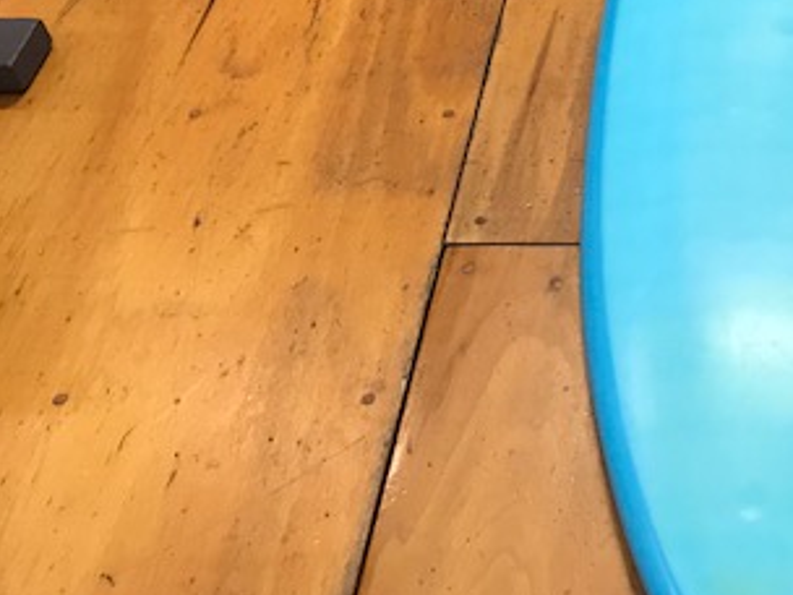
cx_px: 803
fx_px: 1352
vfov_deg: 24.7
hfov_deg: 30.3
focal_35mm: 59
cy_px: 191
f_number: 1.8
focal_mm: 3.99
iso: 40
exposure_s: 1/25
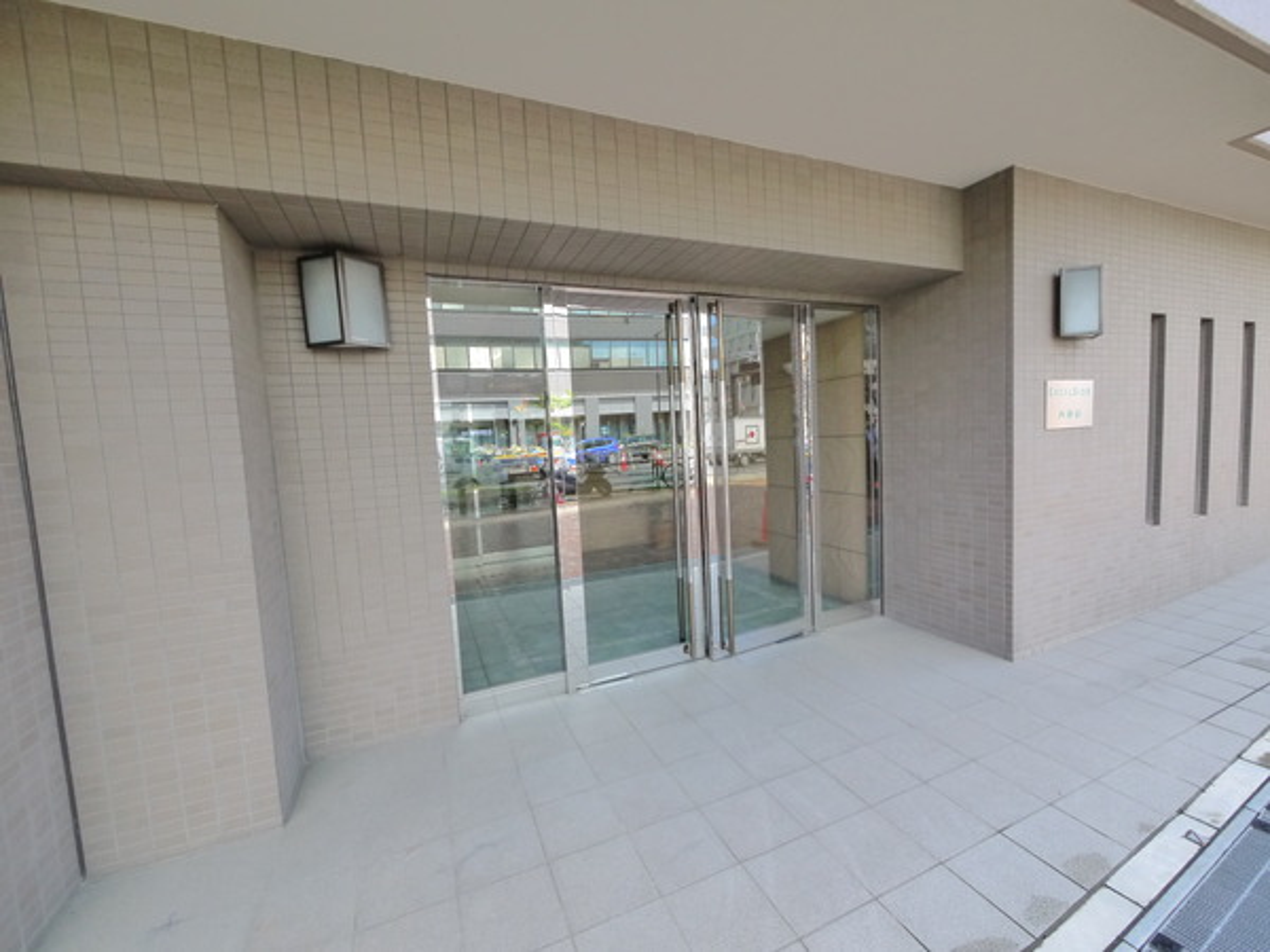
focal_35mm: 14
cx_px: 635
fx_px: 514
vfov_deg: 85.7
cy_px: 476
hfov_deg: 102.1
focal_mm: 7
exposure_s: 1/160
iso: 640
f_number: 5
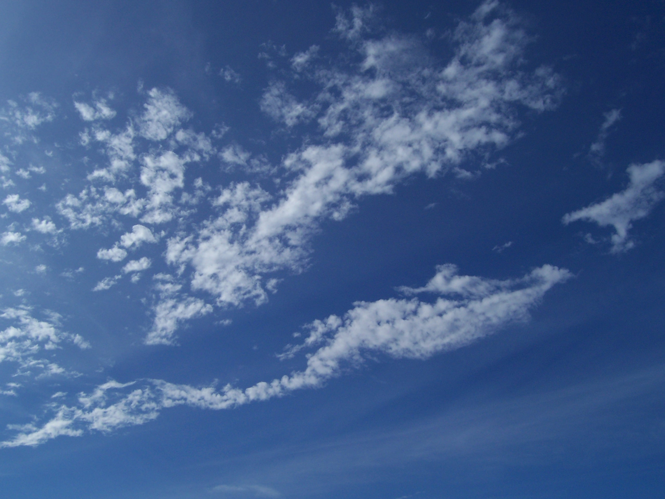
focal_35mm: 34
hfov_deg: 54.0
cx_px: 332
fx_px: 653
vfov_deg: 41.8
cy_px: 250
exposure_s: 1/1500
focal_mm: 5.6
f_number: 5.6
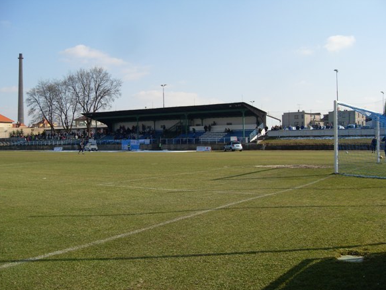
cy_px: 148
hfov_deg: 51.3
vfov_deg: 39.7
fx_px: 402
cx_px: 195
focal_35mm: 36
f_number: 7
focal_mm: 6.3
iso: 80
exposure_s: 1/250
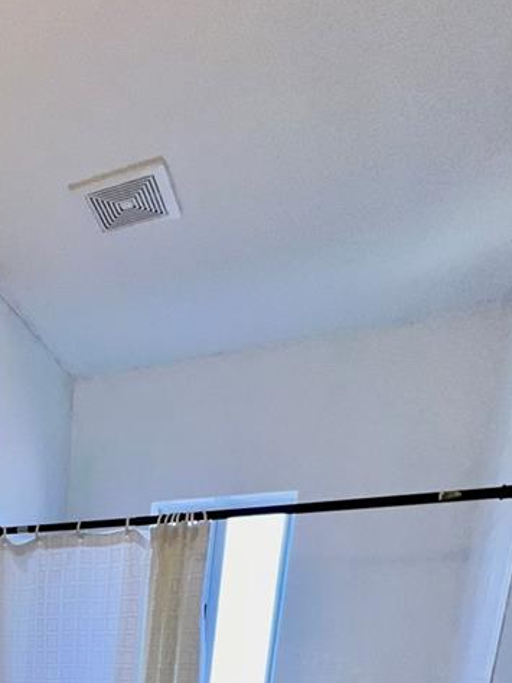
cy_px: 838
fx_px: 651
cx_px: -55
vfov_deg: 38.8
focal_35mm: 33
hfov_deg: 36.3
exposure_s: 1/122
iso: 32
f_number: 1.8
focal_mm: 1.57
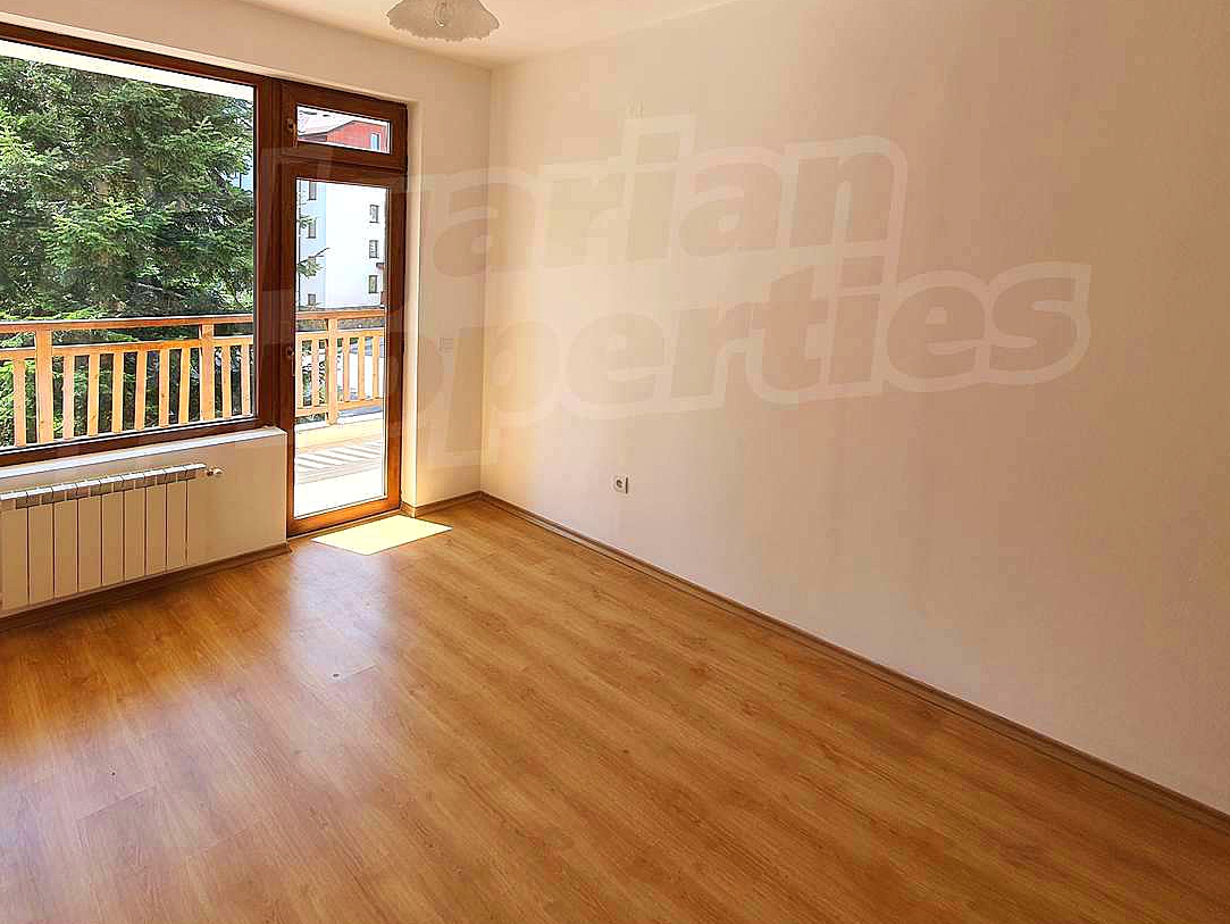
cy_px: 304
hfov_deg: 87.1
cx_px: 524
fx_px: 640
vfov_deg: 69.5
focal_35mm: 18
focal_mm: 1.8
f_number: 2.2
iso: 50
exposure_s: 1/115
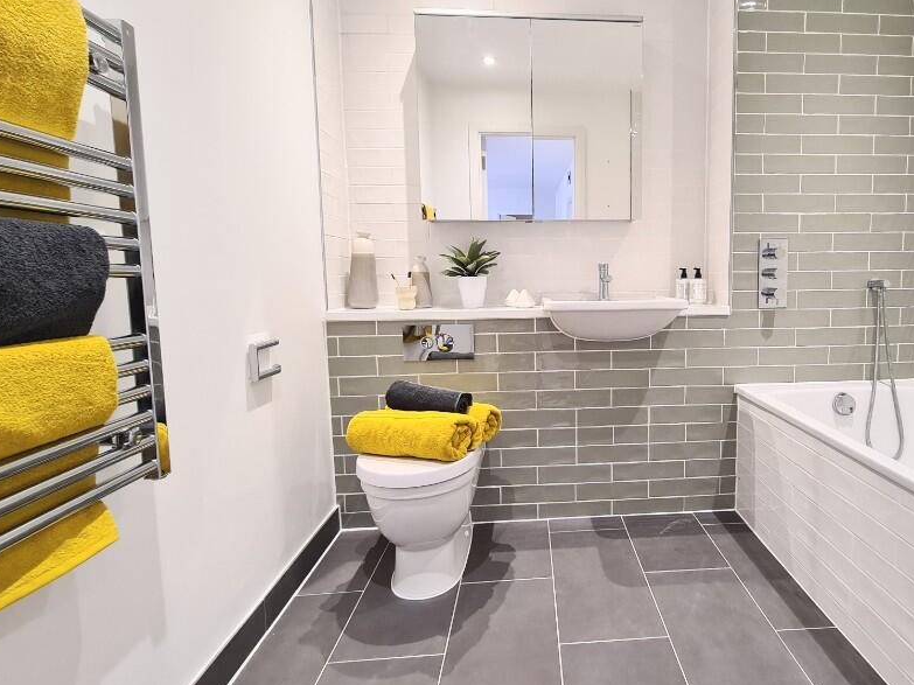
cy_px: 317
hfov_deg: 89.5
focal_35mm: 17
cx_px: 563
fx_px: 449
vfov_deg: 74.6
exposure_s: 1/50
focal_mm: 2.2
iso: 160
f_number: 2.2
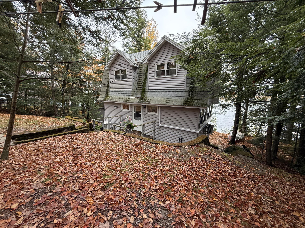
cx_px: 152
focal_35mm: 14
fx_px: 123
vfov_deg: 85.7
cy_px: 114
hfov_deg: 102.1
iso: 100
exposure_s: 1/99
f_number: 2.2
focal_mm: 2.22
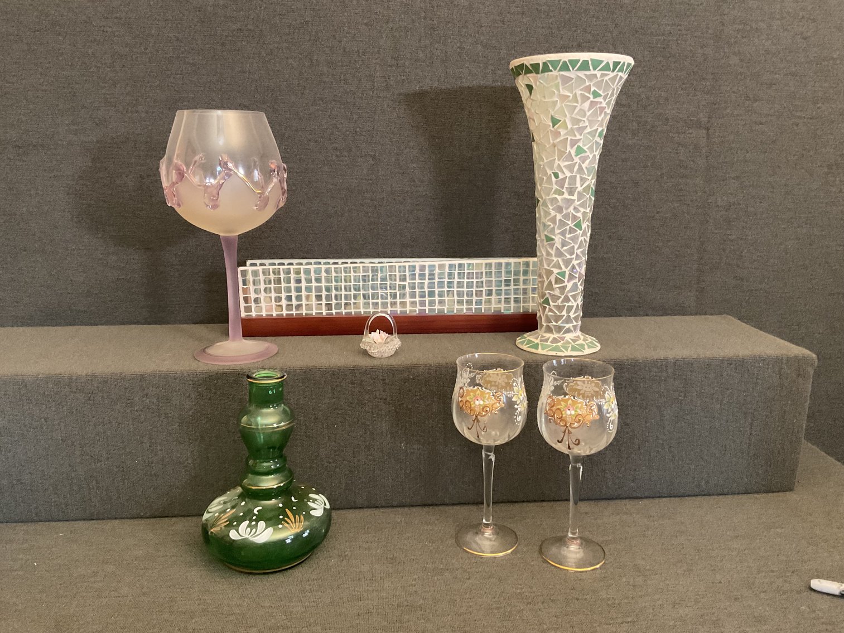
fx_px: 707
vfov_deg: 48.2
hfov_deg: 61.7
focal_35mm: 29
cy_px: 316
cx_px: 422
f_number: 1.8
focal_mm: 3
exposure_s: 1/30
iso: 400
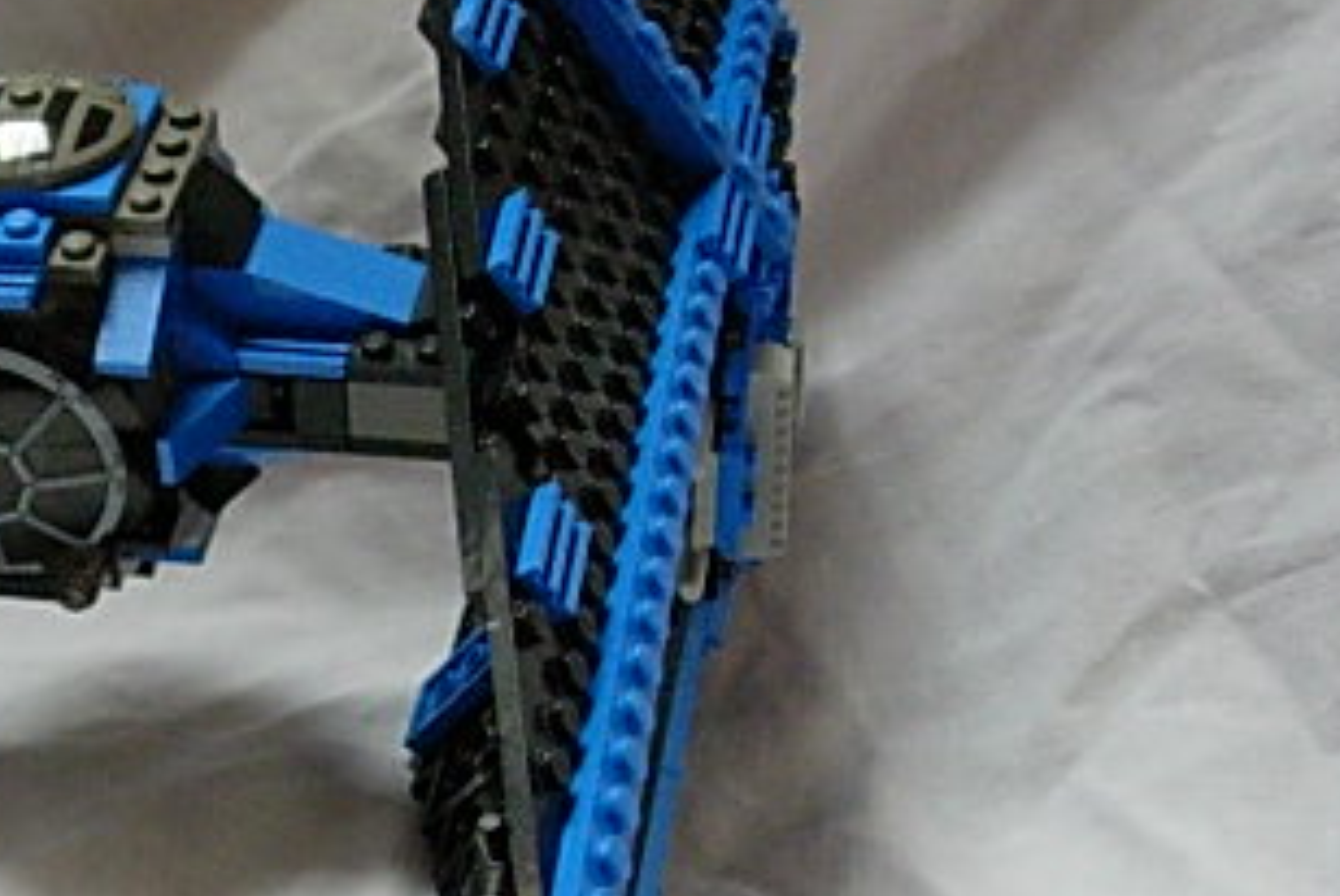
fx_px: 3055
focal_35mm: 82
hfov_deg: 23.9
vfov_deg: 16.6
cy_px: 661
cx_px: 74
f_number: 2.8
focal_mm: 7.8
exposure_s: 1/128
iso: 400
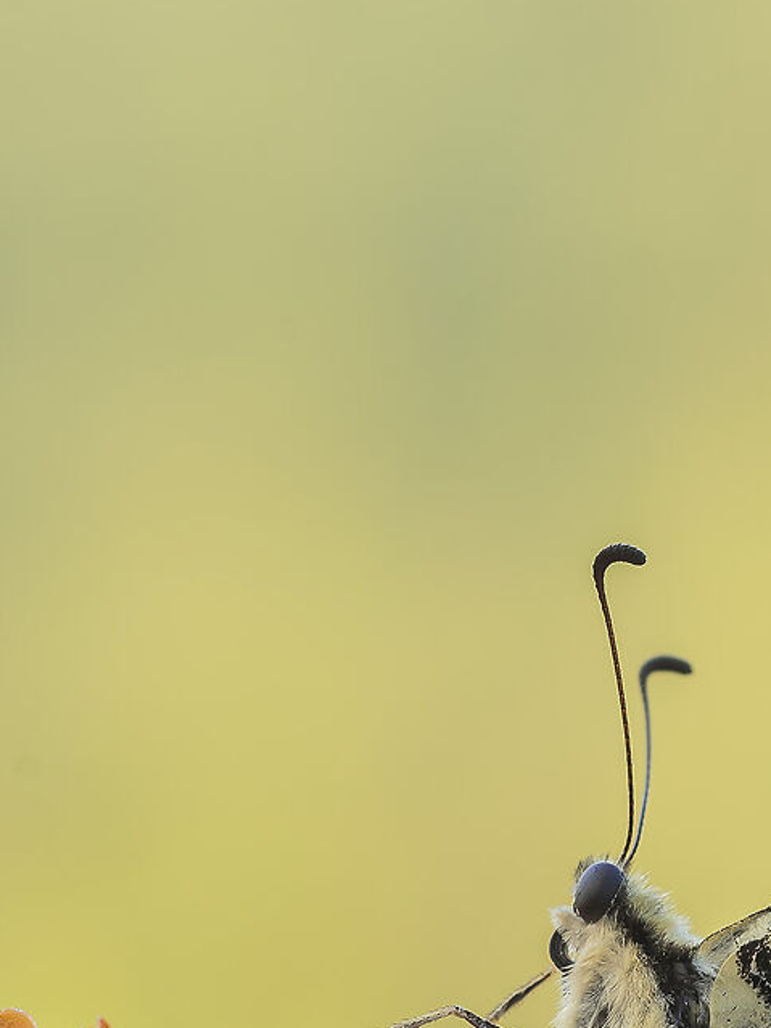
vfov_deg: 3.7
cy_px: 1242
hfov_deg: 2.7
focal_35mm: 542
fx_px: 16101
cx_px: 23
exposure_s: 1/13
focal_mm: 150
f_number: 11
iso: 200
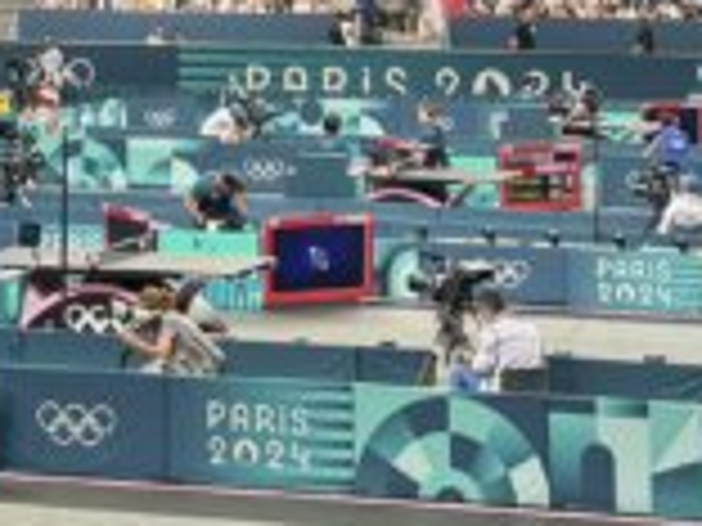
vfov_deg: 9.0
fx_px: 3204
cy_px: -364
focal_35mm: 158
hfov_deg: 12.4
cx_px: 32
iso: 80
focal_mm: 6.76
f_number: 1.78
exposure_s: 1/100
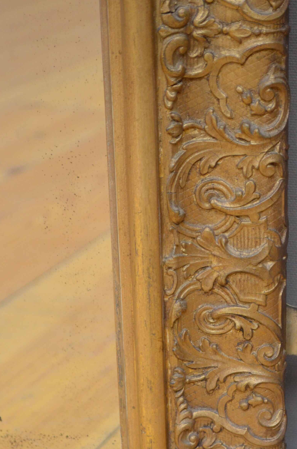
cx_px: 233
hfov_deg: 12.5
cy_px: 341
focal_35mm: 109
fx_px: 1355
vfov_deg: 18.7
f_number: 5.6
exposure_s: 1/125
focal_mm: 46
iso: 1000
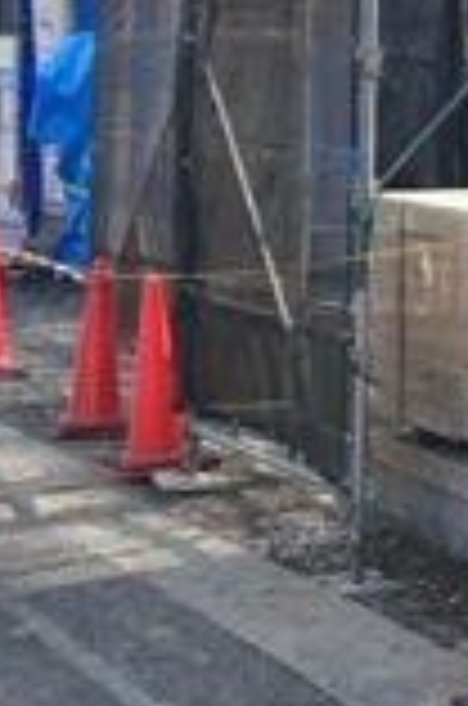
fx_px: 2331
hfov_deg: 11.4
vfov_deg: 16.6
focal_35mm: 119
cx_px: 382
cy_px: -108
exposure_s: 1/1350
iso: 20
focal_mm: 3.99
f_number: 1.8
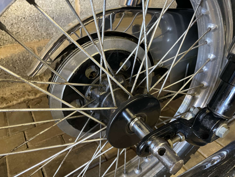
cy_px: 88
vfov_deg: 53.1
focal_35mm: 26
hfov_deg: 67.3
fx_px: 177
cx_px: 118
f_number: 1.6
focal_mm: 4.2
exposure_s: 1/33
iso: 400
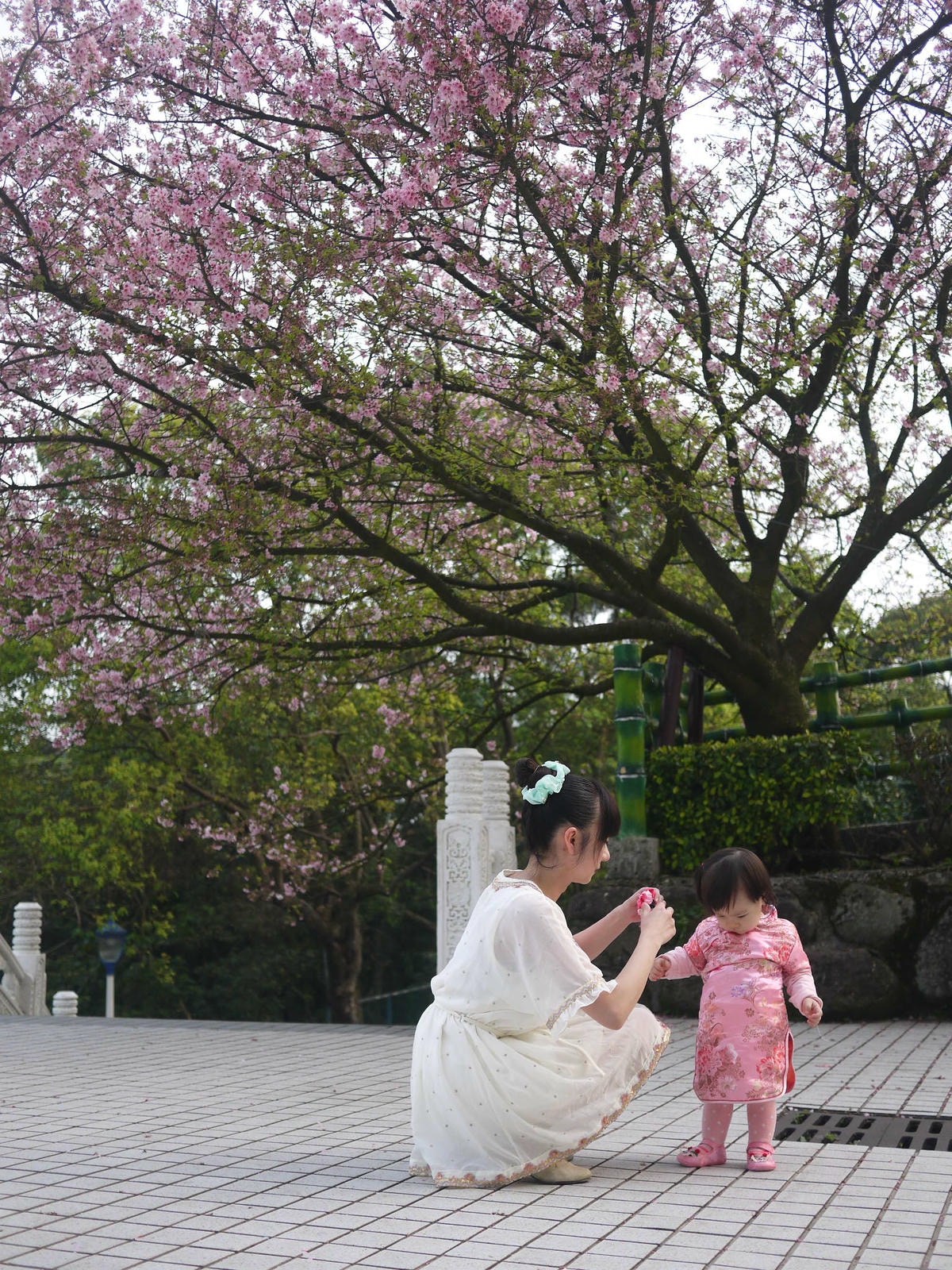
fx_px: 1467
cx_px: 476
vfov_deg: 46.8
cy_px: 635
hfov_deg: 36.0
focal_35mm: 40
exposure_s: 1/1000
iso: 160
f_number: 2
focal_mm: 20
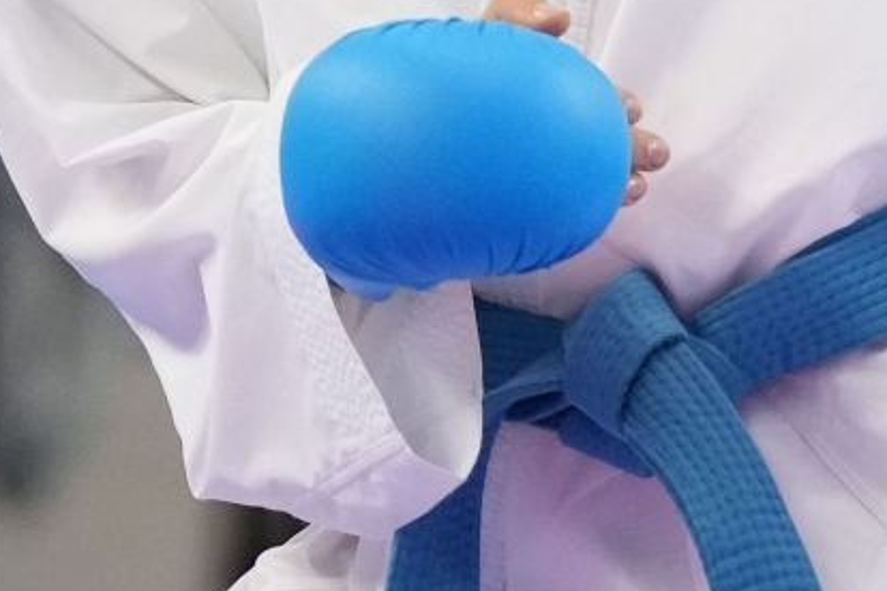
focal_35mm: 1112
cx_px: 1247
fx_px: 27396
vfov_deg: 1.2
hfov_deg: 1.9
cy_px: -529
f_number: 2.8
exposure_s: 1/1000
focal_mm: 171
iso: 4000
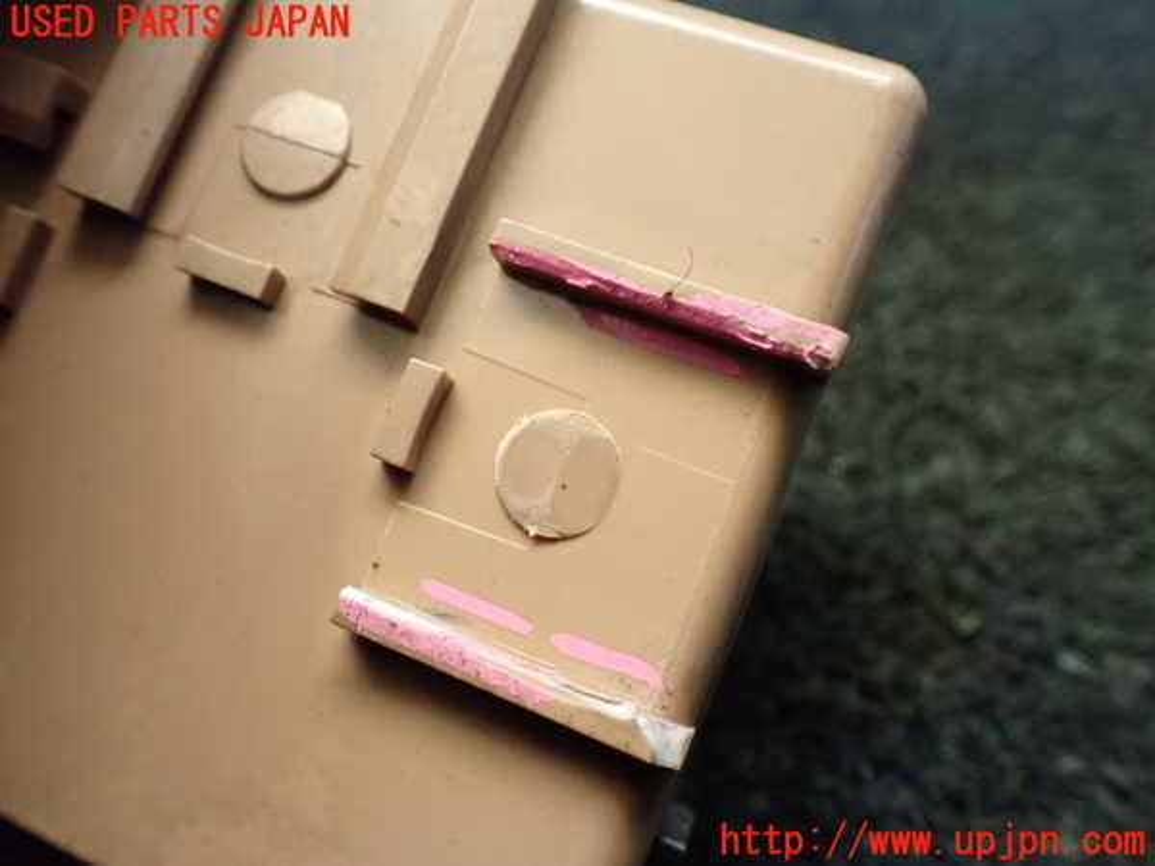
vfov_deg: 46.8
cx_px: 578
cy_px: 433
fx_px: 1001
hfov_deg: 60.0
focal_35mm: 30
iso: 800
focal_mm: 5.4
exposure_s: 1/80
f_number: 2.3
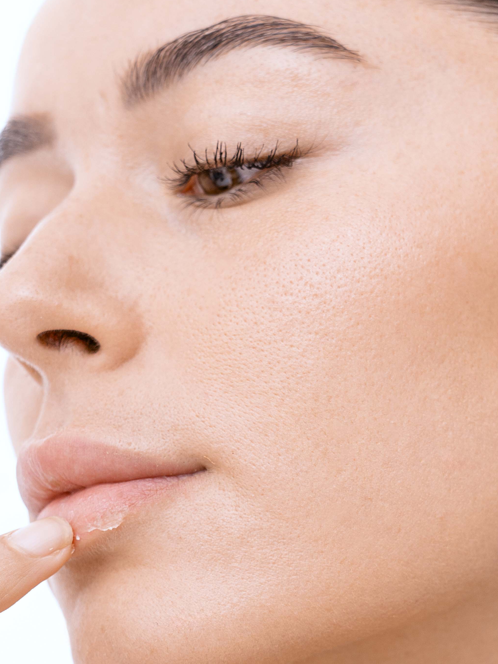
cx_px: 243
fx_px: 2033
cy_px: 541
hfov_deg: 14.0
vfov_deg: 18.4
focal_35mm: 106
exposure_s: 1/125
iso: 160
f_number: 5
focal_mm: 50
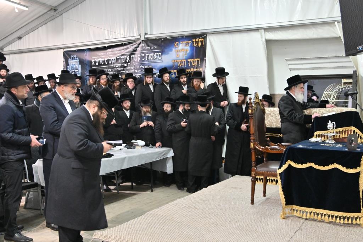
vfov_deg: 36.8
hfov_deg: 53.1
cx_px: 182
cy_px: 121
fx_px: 363
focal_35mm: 36
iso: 1250
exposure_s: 1/125
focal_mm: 24
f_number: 4
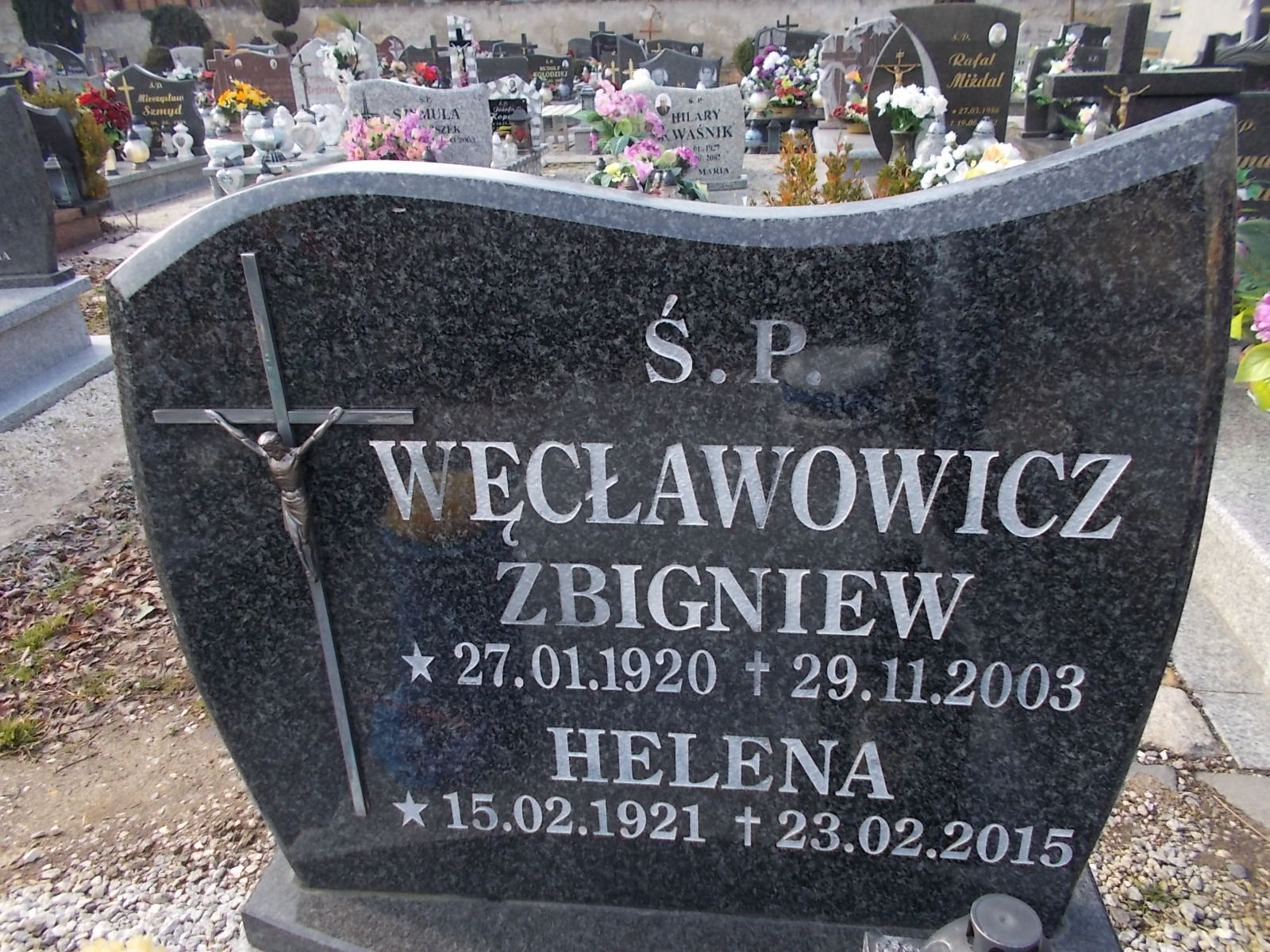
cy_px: 476
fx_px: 954
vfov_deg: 53.1
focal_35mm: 26
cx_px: 635
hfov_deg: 67.3
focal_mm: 4.6
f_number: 3.2
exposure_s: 1/200
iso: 80
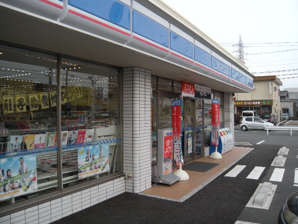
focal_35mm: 35
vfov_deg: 40.7
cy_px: 112
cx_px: 149
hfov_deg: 52.6
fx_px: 301
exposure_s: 1/156
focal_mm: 5.9
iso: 64
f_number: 3.8
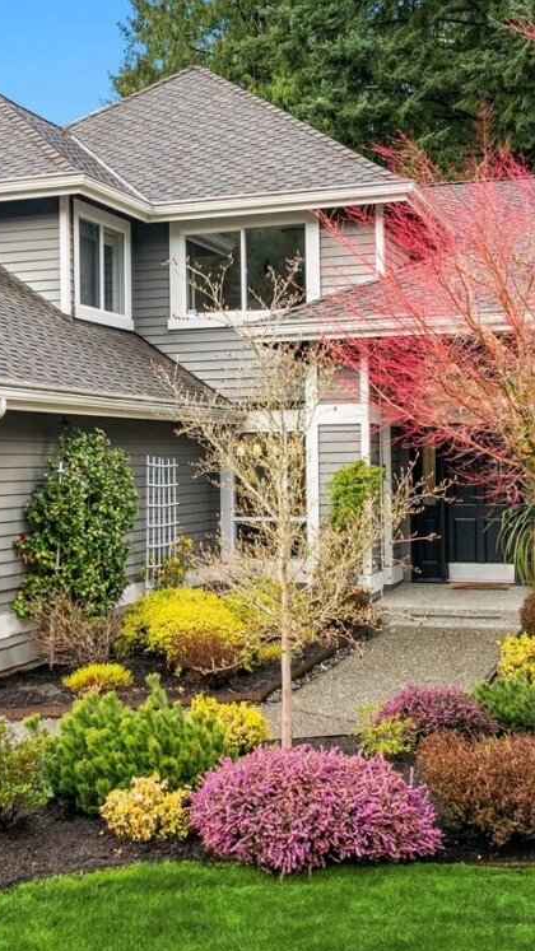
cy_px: 442
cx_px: 164
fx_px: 1236
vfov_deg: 42.1
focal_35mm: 49
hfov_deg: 24.3
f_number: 2.8
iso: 390
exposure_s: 1/640
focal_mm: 12.29
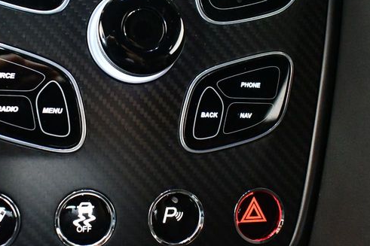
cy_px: 94
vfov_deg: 28.5
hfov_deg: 41.6
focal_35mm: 47
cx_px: 134
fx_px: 483
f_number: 3.5
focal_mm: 18
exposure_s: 1/40
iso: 12800
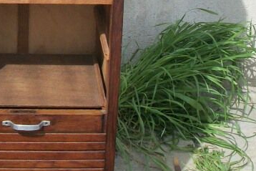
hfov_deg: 16.9
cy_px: -39
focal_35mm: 119
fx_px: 847
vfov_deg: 11.3
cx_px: 18
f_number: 8.8
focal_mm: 5.7
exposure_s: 1/125
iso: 80
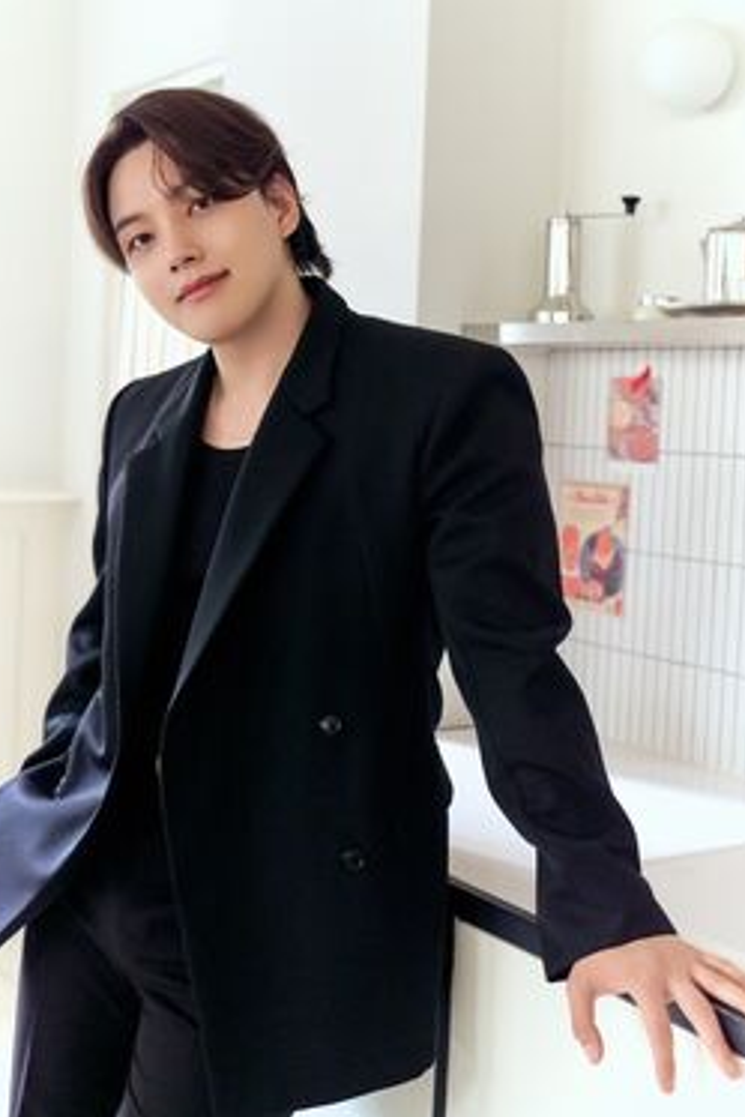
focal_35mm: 47
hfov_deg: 28.6
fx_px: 1457
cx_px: 305
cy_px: 476
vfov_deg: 41.8
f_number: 2.8
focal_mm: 39
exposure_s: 1/100
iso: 1250
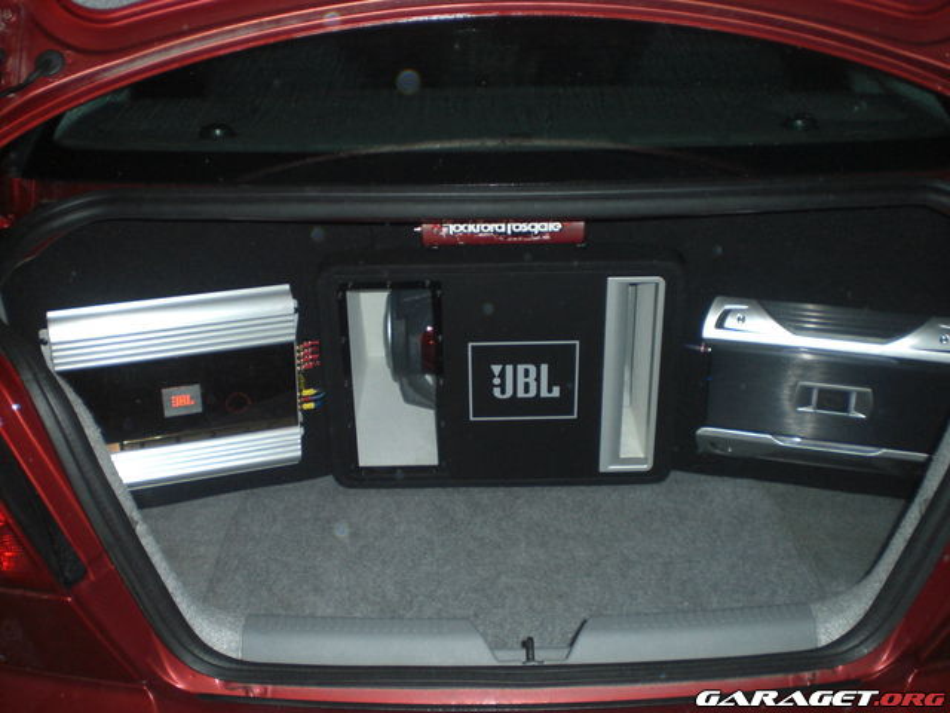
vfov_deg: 37.7
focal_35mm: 38
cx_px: 475
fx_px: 1043
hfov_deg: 49.0
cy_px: 356
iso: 200
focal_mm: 6.3
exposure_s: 1/60
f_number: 3.1
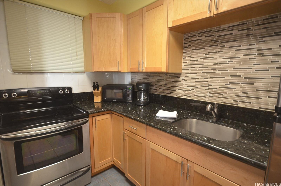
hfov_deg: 90.1
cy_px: 93
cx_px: 140
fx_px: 140
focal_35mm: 18
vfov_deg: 67.1
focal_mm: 12
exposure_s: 1/30
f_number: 4.5
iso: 1400
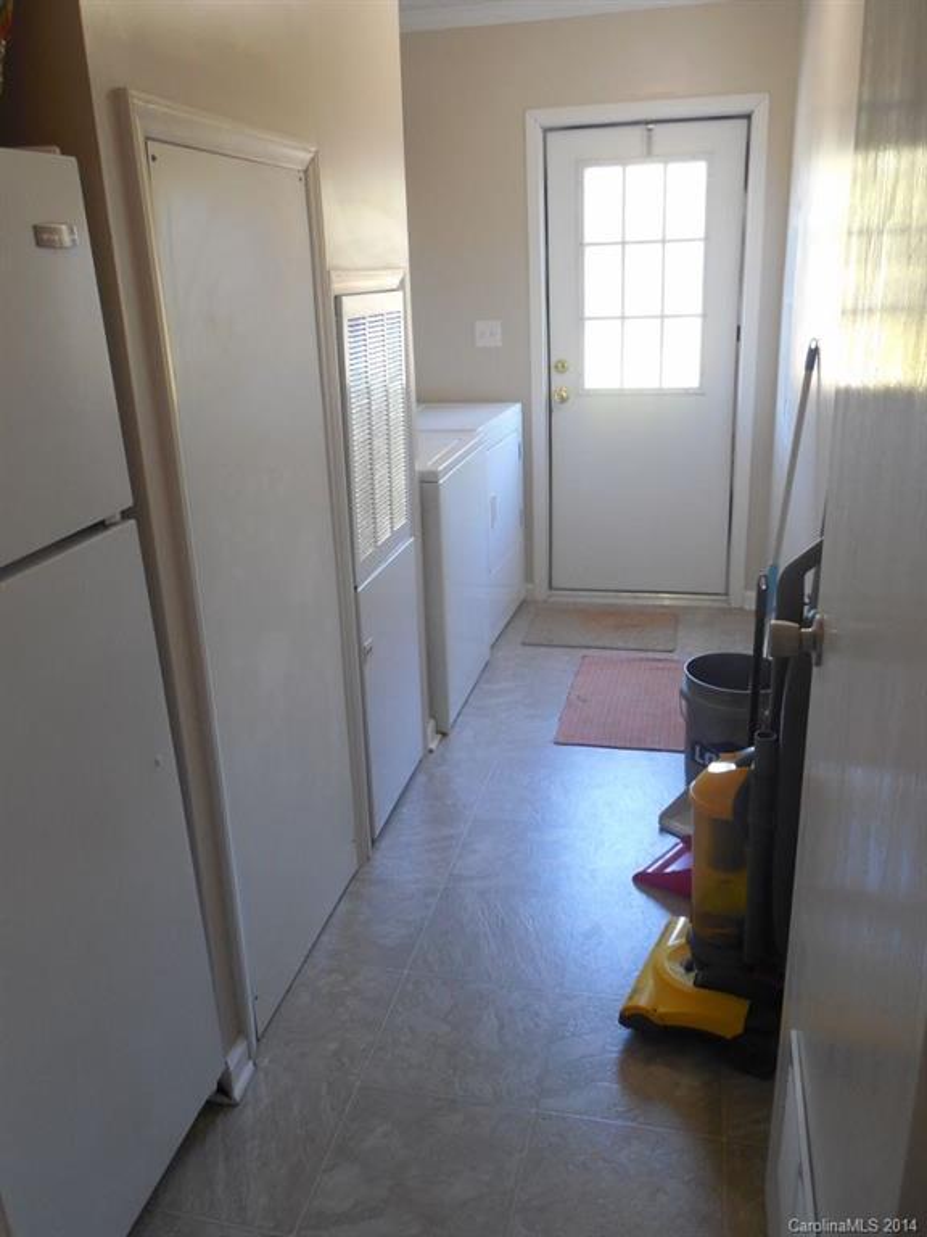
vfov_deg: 63.4
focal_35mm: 28
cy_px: 618
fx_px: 1000
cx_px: 464
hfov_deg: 49.7
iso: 320
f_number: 3.5
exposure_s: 1/30
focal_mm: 5
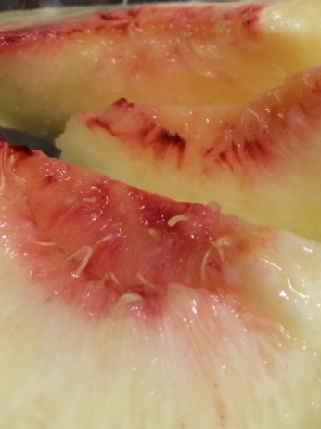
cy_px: 143
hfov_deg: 27.7
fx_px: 644
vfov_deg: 36.5
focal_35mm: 52
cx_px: 232
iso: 200
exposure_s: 1/33
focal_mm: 4.12
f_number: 2.2
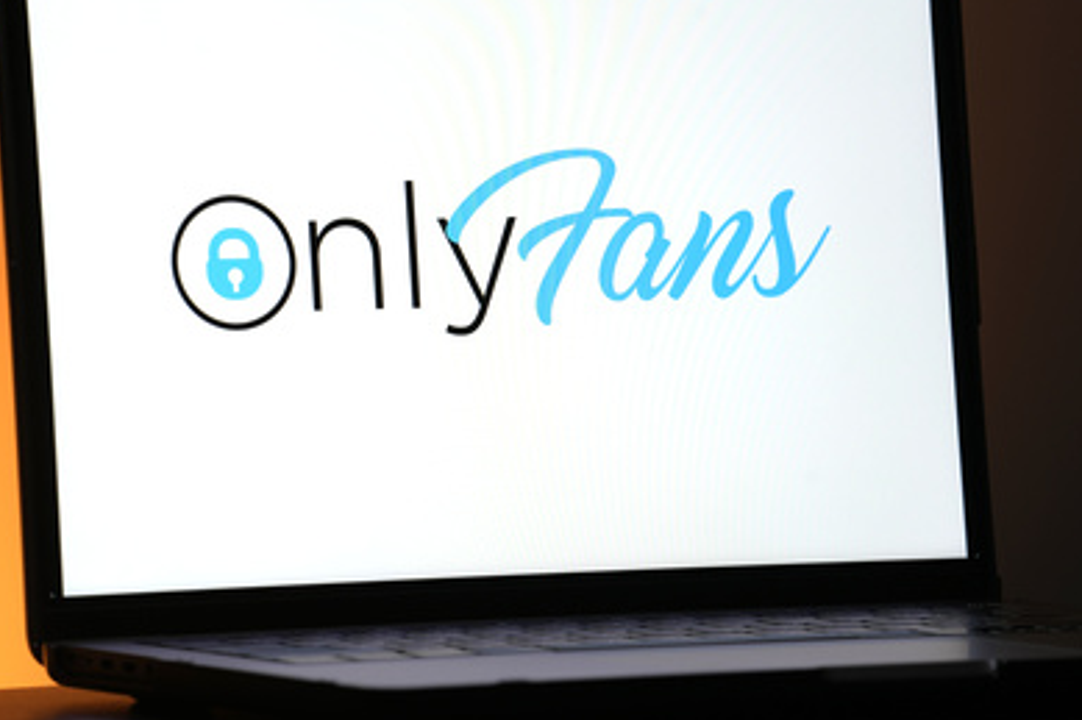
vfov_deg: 5.2
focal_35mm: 263
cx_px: 540
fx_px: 7901
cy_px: 299
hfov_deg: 7.8
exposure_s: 1/10
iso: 125
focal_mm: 200
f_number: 9
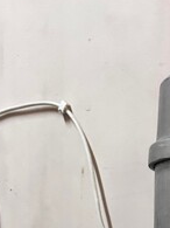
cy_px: 441
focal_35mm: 100
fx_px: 656
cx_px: 227
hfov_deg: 14.1
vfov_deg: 15.9
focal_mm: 6.86
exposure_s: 1/60
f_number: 1.78
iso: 500
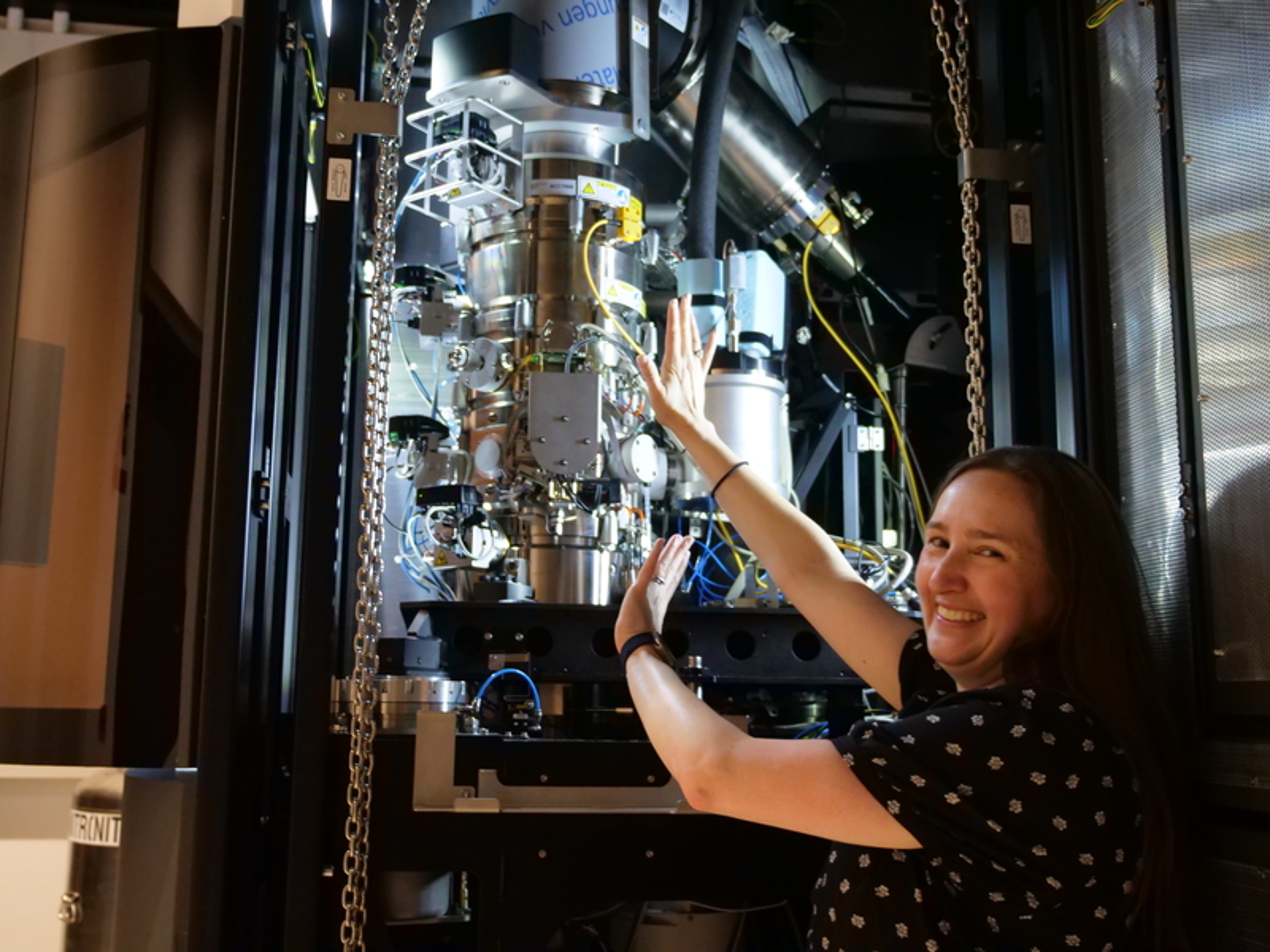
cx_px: 635
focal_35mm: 36
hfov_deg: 51.4
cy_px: 476
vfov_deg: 39.7
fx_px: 1321
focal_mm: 18
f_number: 2.8
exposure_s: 1/60
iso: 3200
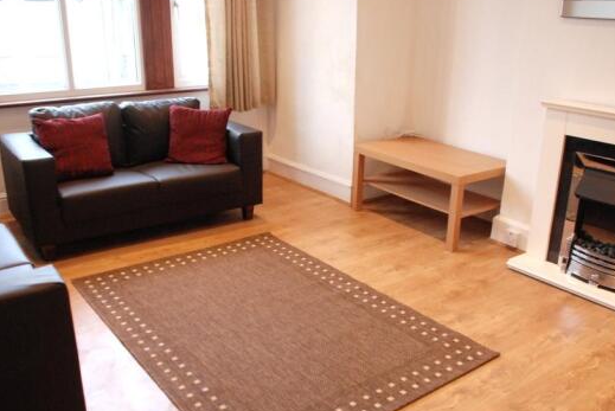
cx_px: 328
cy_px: 241
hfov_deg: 55.7
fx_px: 581
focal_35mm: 34
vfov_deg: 38.8
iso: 1100
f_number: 3.5
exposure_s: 1/80
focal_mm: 18
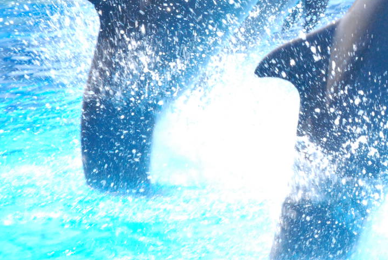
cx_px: 381
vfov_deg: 2.7
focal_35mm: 505
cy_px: -21
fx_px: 5448
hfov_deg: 4.1
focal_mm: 150
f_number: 25
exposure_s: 1/160
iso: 1600
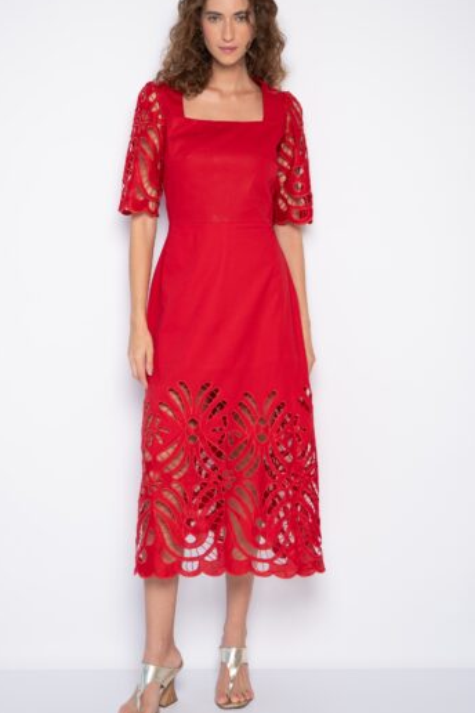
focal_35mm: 64
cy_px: 331
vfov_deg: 31.4
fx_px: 1267
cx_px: 225
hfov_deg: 21.2
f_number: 3.2
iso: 250
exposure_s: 1/160
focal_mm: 55
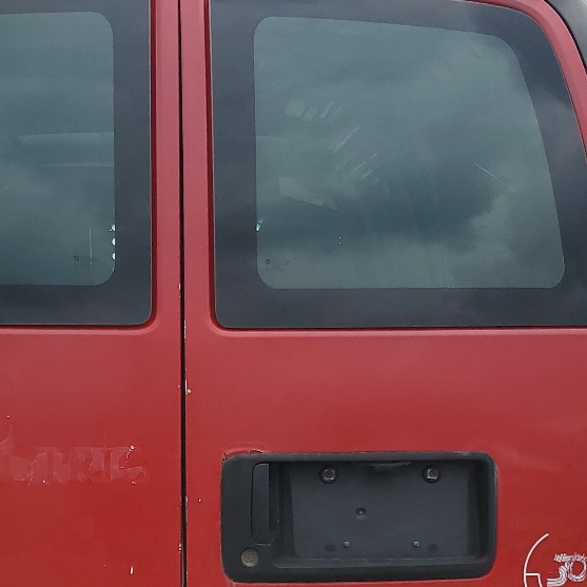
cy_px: 438
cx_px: 214
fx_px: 1266
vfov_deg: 25.8
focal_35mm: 66
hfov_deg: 26.0
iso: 50
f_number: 1.5
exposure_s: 1/3333
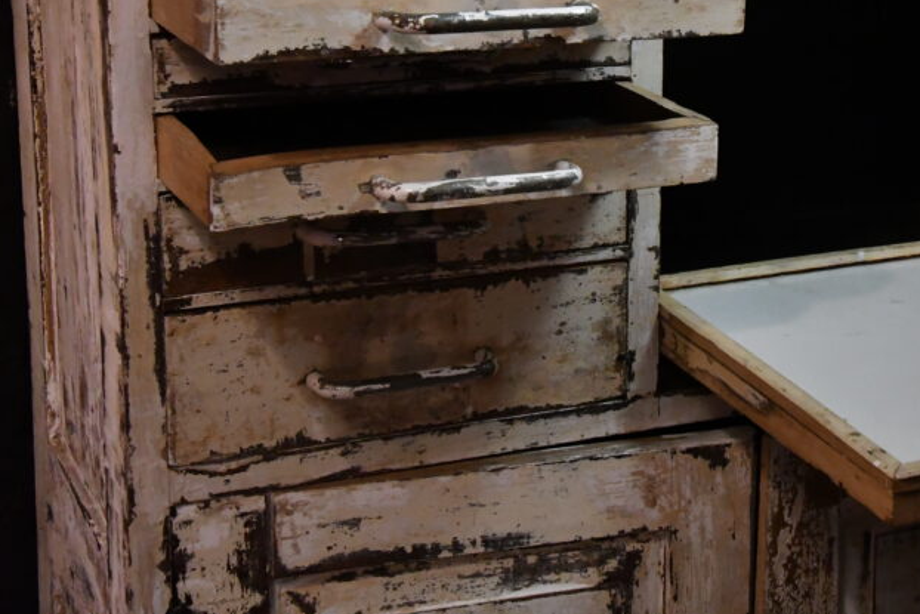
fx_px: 2147
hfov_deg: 23.8
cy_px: 159
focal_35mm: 84
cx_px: 745
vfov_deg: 16.2
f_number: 10
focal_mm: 34
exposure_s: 1/100
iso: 6400
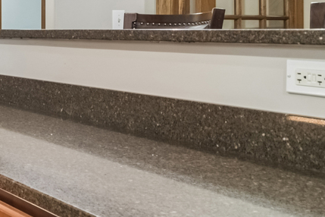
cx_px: -284
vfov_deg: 19.7
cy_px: 34
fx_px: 614
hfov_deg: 19.9
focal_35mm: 68
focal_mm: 12
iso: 200
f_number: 8
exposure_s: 1/6
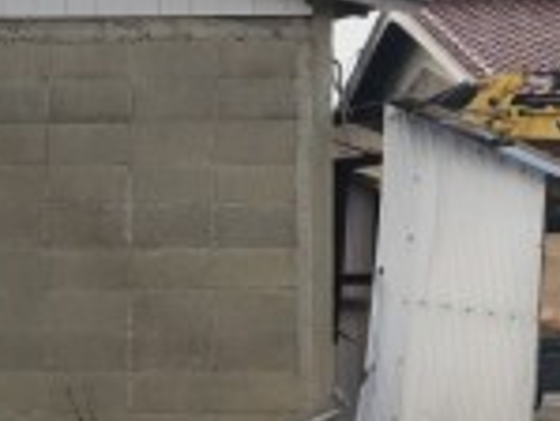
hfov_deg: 22.9
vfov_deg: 18.2
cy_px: 201
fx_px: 1311
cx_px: -26
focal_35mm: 81
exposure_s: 1/2404
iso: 20
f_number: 1.8
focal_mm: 3.99
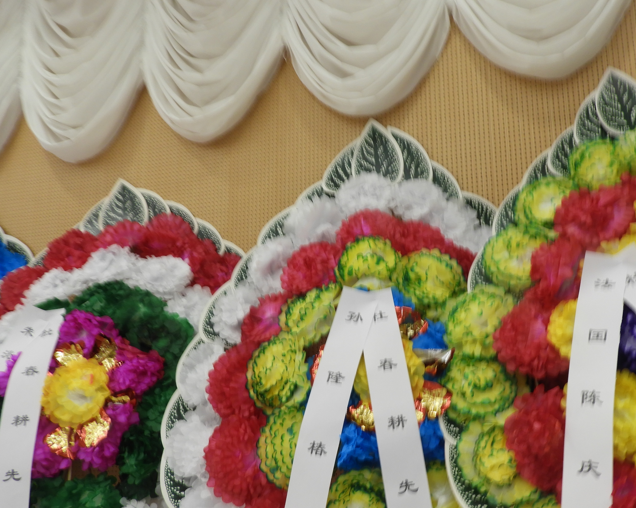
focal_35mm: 31
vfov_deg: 47.0
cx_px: 381
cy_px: 290
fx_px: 583
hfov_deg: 56.8
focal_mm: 4.3
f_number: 3.3
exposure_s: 1/30
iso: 100
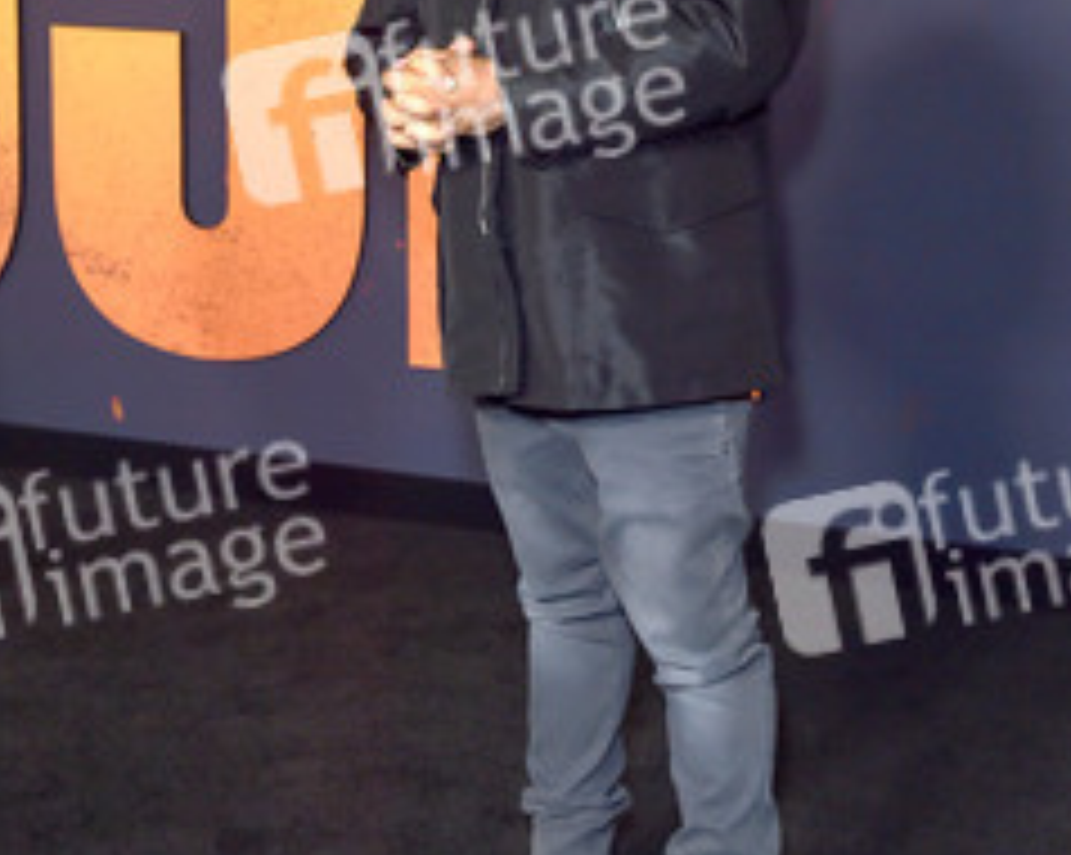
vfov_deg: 25.3
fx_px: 1900
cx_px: 587
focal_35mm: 60
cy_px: 324
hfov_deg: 31.5
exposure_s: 1/250
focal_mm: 38
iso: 640
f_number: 6.3
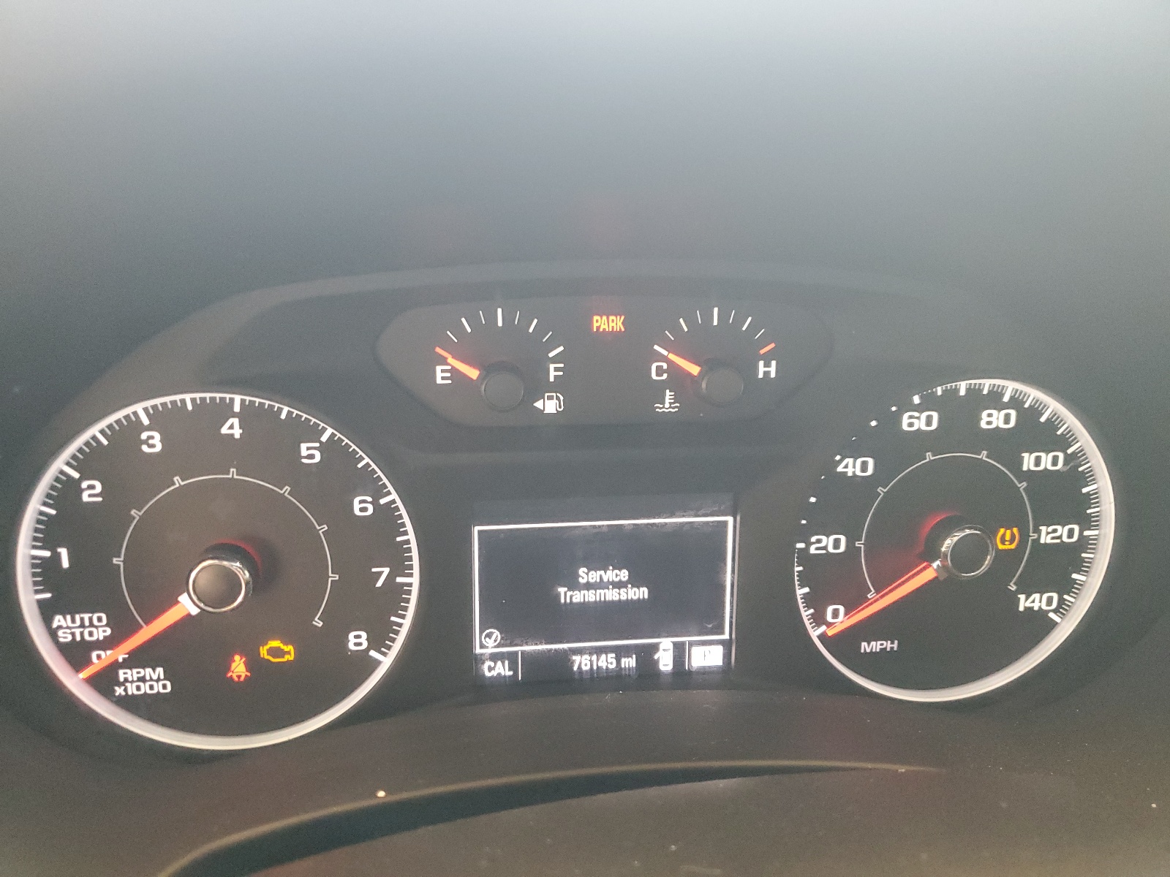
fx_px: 879
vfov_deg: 53.1
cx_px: 585
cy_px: 438
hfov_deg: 67.3
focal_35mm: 26
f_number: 1.5
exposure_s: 1/60.2
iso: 412
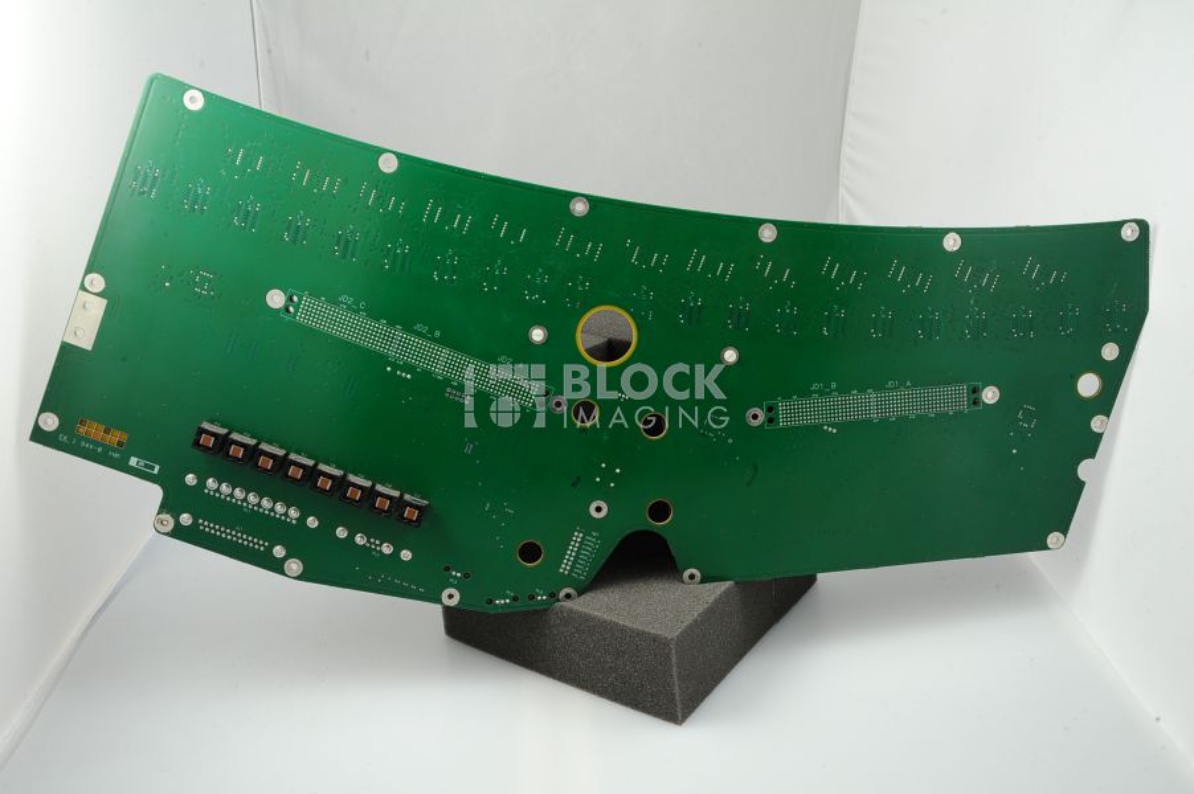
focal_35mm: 35
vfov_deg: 37.8
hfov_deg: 54.5
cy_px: 397
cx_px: 597
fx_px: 1160
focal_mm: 35
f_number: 14
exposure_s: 1/125
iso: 800
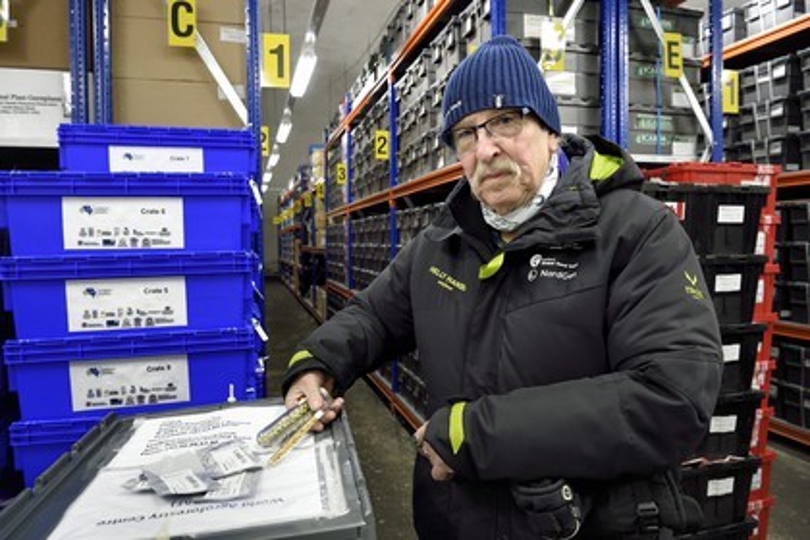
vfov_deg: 53.1
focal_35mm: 24
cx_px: 405
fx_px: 540
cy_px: 270
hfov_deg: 73.7
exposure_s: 1/30
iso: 1600
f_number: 6.3
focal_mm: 24
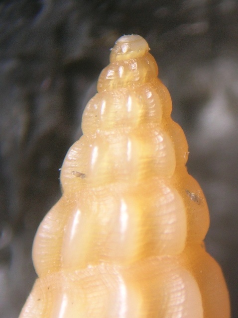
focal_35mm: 38
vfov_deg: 49.0
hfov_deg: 37.6
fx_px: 349
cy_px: 159
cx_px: 119
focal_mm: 6.4
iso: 50
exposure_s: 1/7.2
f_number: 3
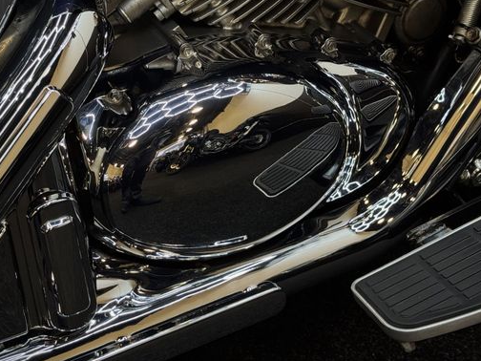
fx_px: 848
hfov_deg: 31.7
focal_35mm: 61
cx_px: 226
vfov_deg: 24.0
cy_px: 149
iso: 50
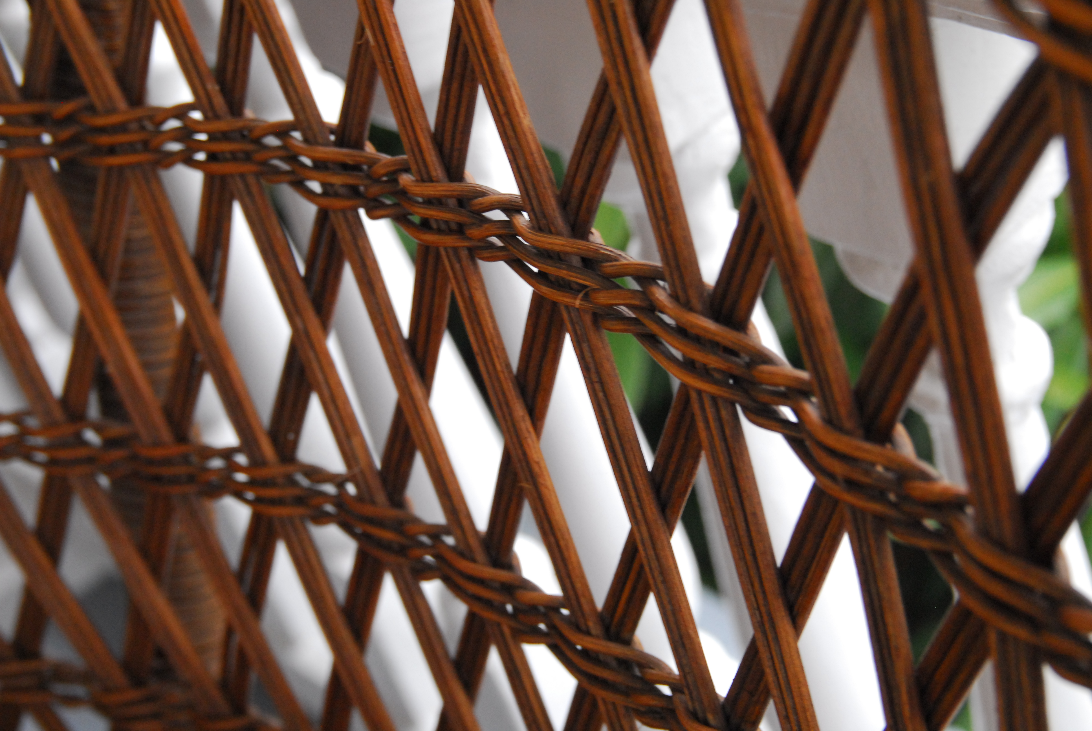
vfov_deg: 18.2
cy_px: 366
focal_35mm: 75
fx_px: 2278
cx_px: 546
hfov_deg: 27.0
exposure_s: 1/50
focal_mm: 50
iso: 800
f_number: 4.5
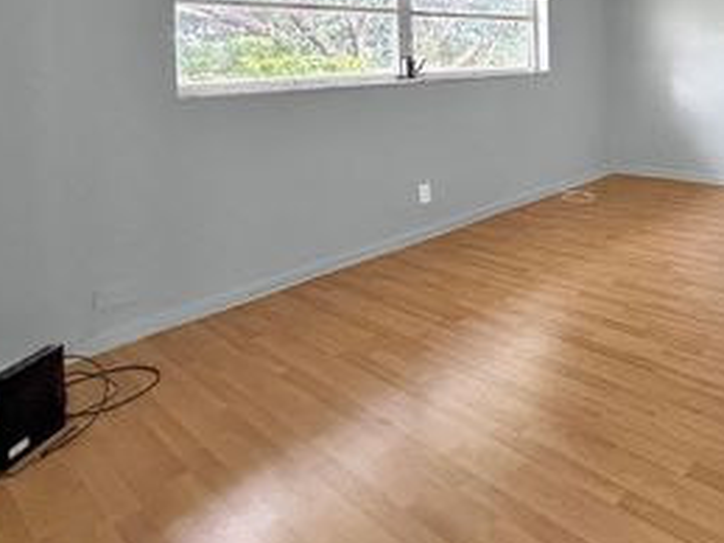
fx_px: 564
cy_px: 55
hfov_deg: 58.5
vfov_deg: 46.3
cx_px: 612
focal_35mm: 27
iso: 640
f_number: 2.2
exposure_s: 1/60
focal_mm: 2.22
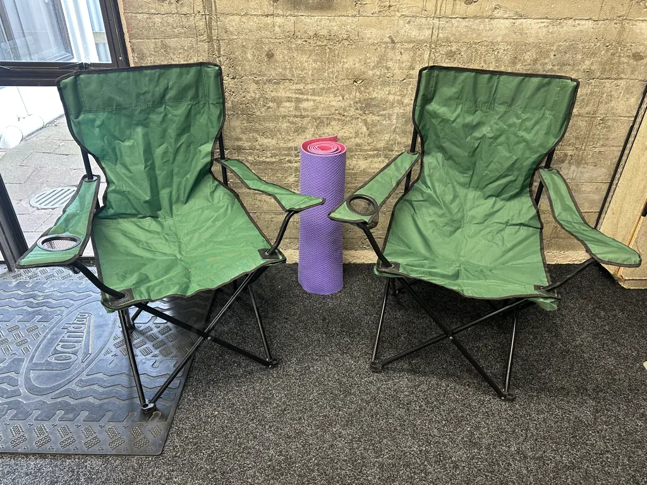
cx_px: 324
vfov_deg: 56.8
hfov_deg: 71.6
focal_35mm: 24
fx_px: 449
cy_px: 242
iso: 250
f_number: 1.78
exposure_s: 1/50
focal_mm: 6.86
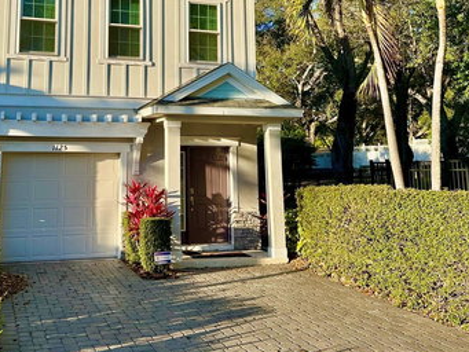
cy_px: 98
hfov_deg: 50.2
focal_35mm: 36
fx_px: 488
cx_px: 146
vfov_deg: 38.9
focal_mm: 6.86
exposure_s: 1/2203
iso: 80
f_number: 1.78
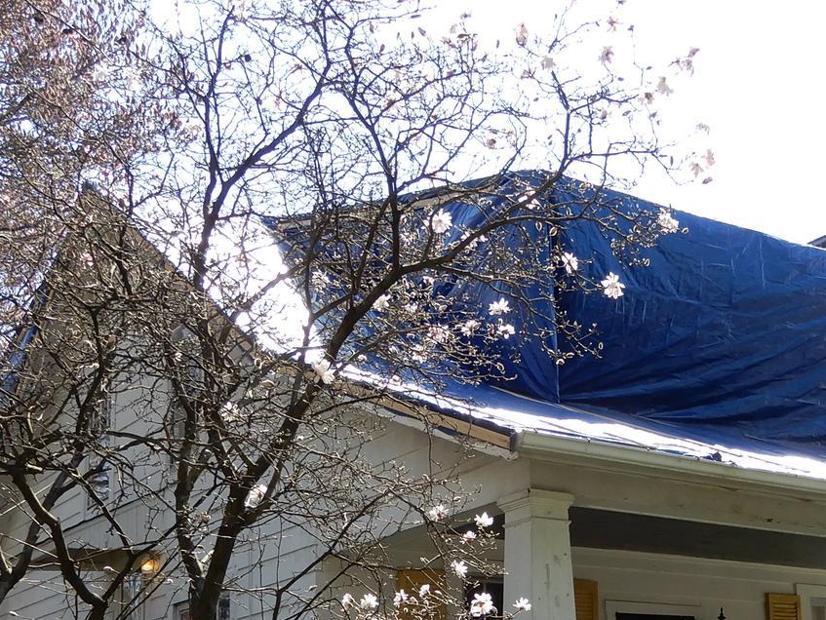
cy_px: 561
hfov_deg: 33.0
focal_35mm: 58
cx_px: 545
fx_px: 1385
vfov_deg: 24.5
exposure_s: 1/400
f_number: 3.4
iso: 80
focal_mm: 4.3
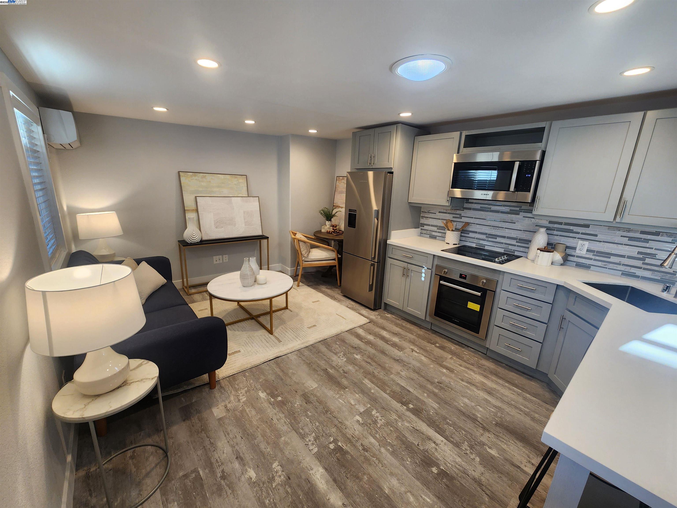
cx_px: 338
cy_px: 254
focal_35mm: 13
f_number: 2.2
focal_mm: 2.2
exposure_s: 1/60
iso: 80
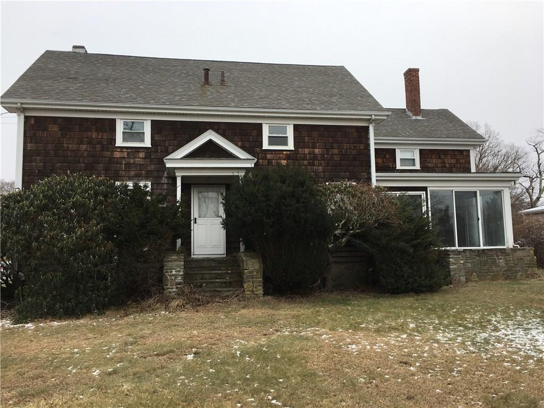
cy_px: 204
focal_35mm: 29
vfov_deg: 48.2
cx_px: 272
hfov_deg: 61.7
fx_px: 456
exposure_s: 1/569
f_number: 2.2
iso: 25
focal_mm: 4.15
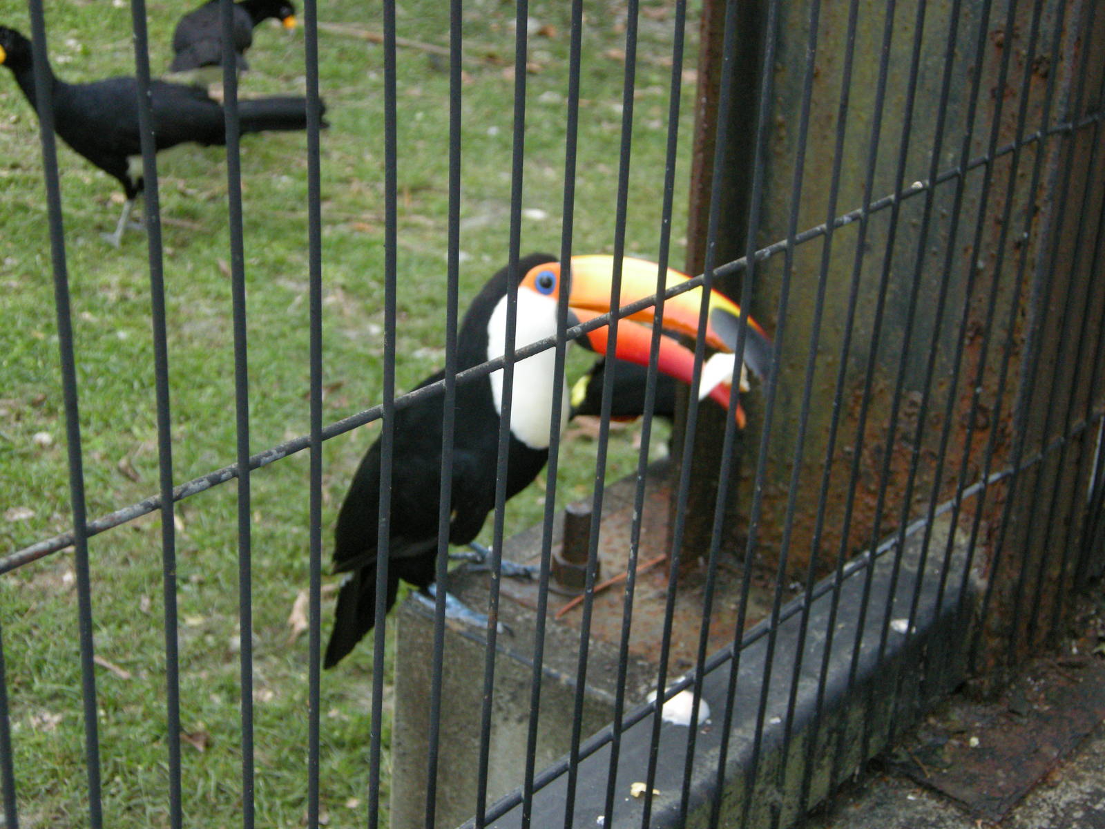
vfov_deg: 24.4
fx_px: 1915
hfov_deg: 32.2
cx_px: 552
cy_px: 414
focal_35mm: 60
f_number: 3.5
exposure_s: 1/187
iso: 308
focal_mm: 12.9
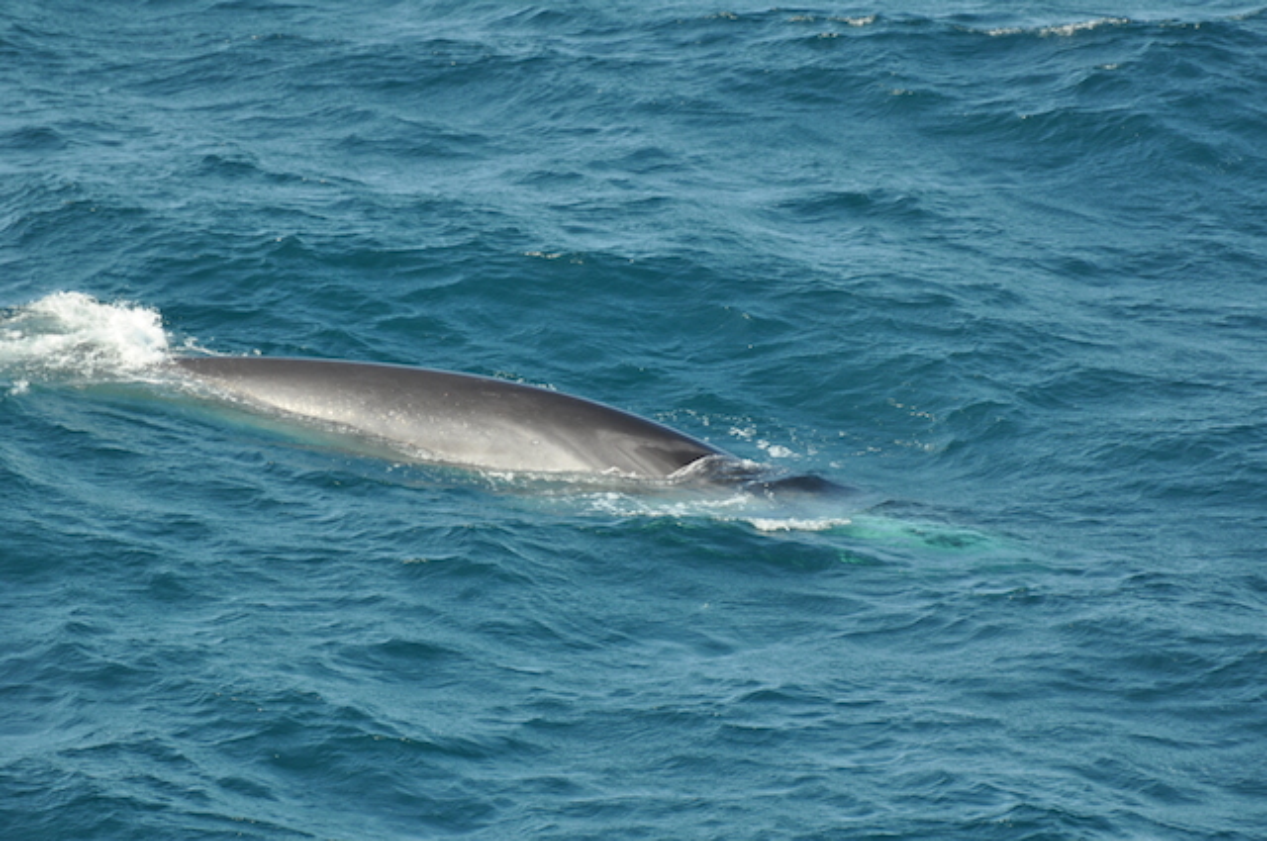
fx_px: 15817
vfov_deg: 3.0
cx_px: 634
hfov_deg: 4.6
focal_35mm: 450
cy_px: 420
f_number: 5.6
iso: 280
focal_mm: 300
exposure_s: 1/500
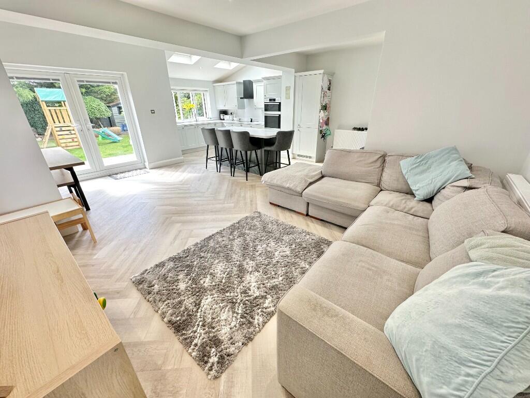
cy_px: 199
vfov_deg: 85.7
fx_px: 214
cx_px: 265
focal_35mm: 14
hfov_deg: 102.1
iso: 100
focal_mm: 2.22
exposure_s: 1/100
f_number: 2.2
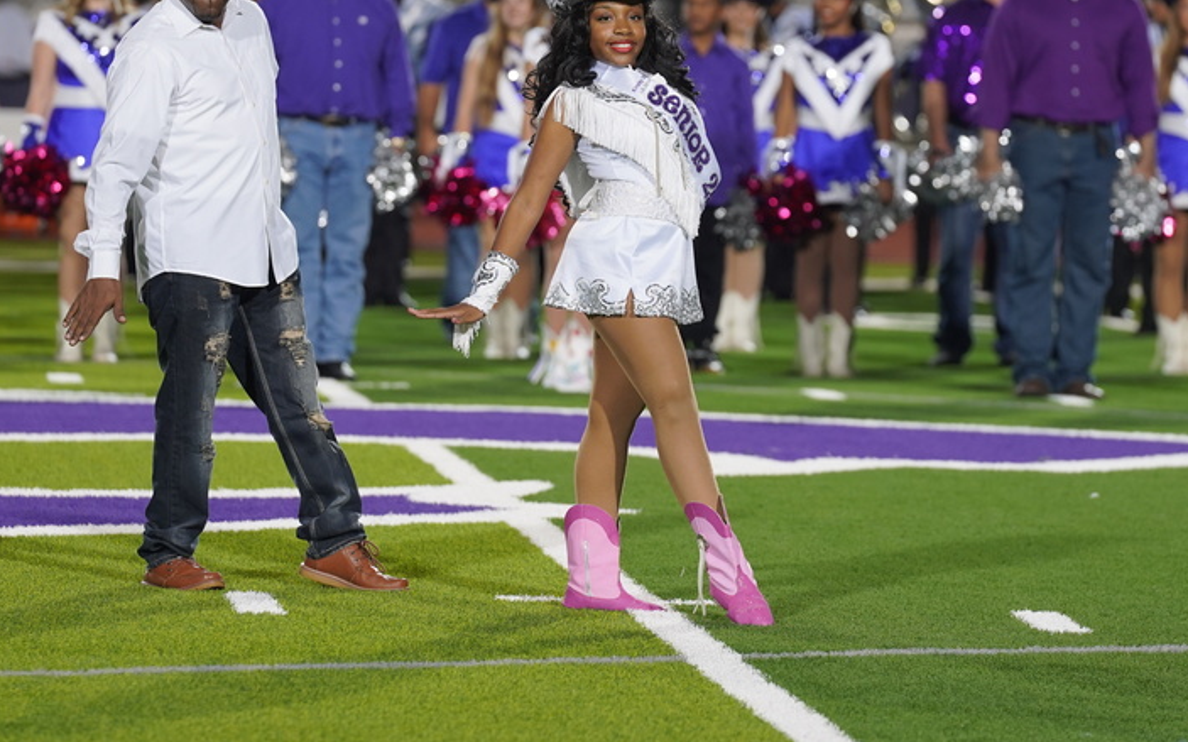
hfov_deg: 7.1
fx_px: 9614
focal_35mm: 297
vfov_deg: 4.4
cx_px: 578
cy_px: 185
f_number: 4
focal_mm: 200
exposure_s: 1/250
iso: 1000
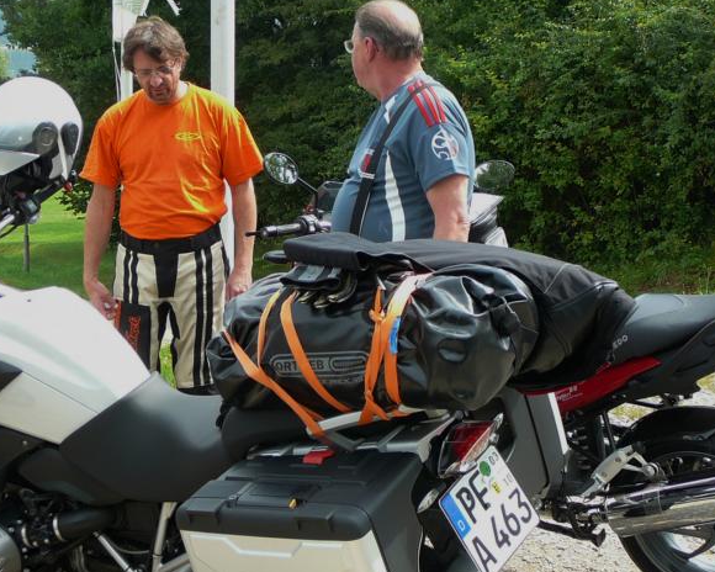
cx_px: 259
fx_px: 1481
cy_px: 259
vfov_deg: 21.8
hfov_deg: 27.0
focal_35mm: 70
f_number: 3.4
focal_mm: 7.8
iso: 80
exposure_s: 1/200
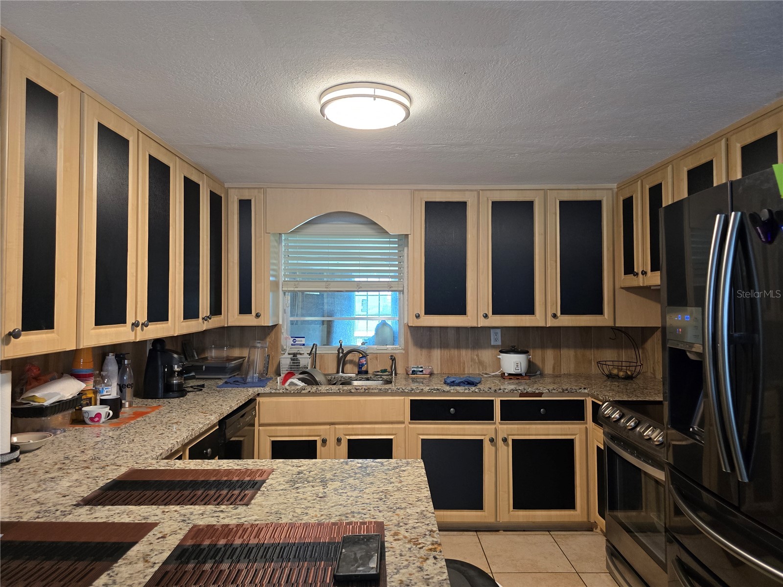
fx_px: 520
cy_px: 294
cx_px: 392
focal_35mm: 23
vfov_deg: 58.9
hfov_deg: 73.9
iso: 320
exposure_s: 1/120
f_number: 1.7
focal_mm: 6.3
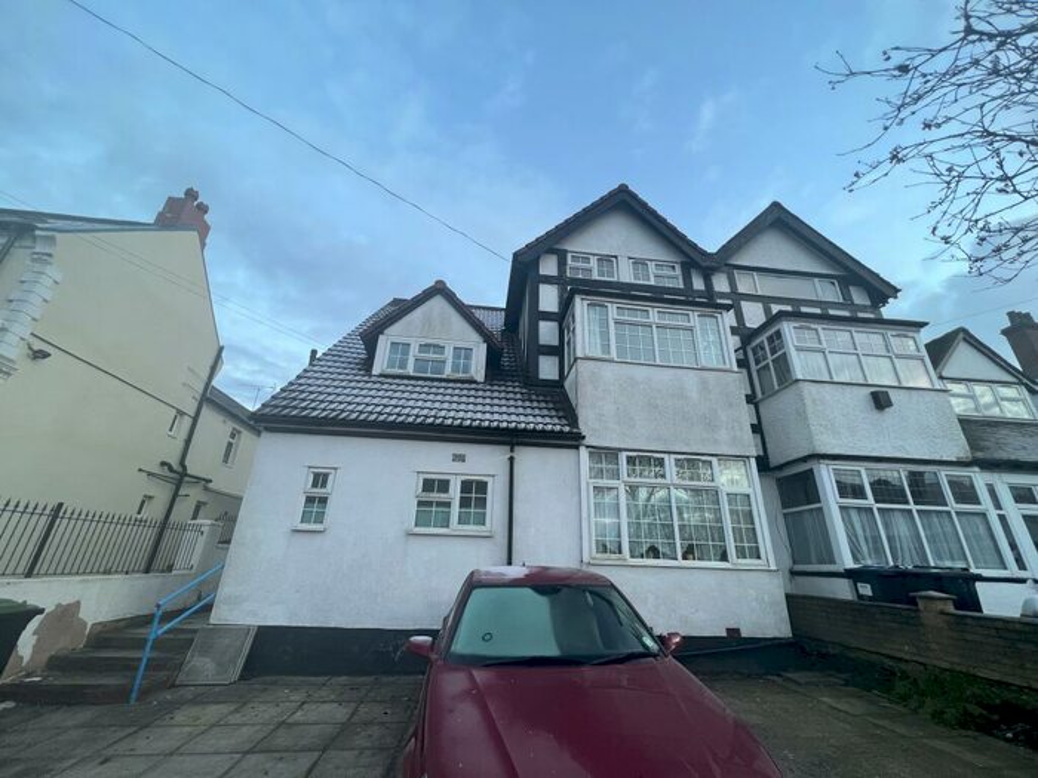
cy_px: 389
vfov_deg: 89.9
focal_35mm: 13
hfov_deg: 106.2
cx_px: 519
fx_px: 390
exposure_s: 1/99
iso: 125
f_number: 1.8
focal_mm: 1.57
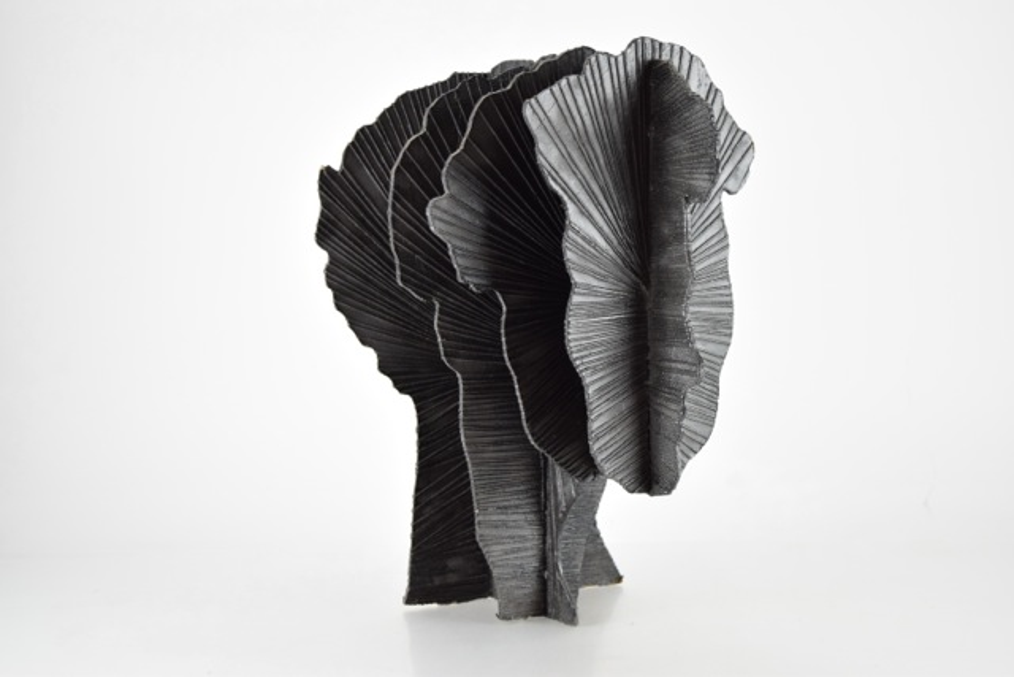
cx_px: 507
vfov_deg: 23.8
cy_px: 338
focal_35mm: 57
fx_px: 1606
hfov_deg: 35.0
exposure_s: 1/125
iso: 800
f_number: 5
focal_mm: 38
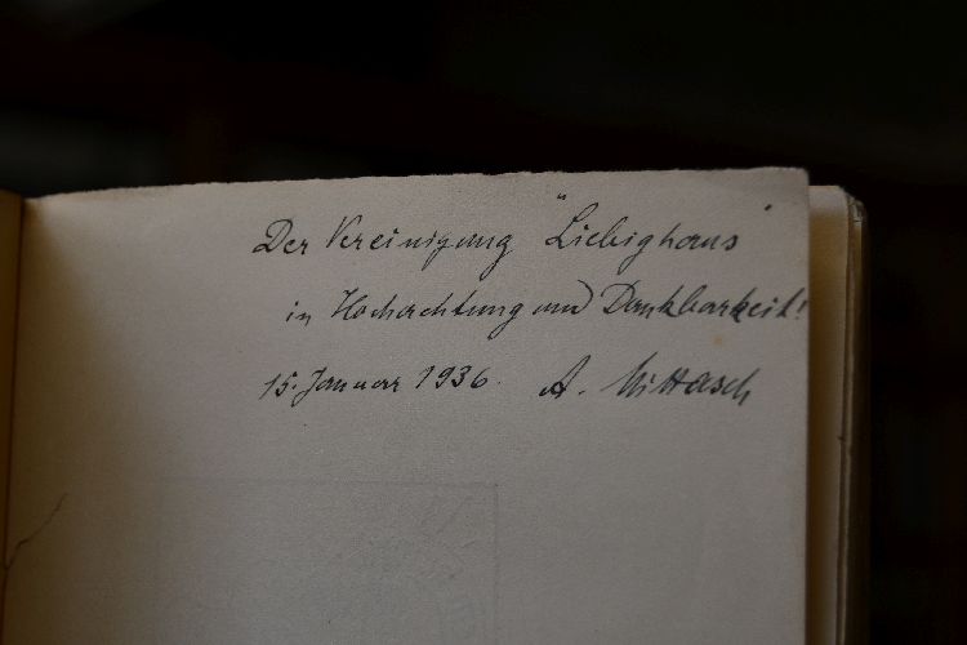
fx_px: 2202
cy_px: 322
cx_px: 484
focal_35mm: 82
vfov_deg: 16.7
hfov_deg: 24.8
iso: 450
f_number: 5.6
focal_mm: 55
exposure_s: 1/250
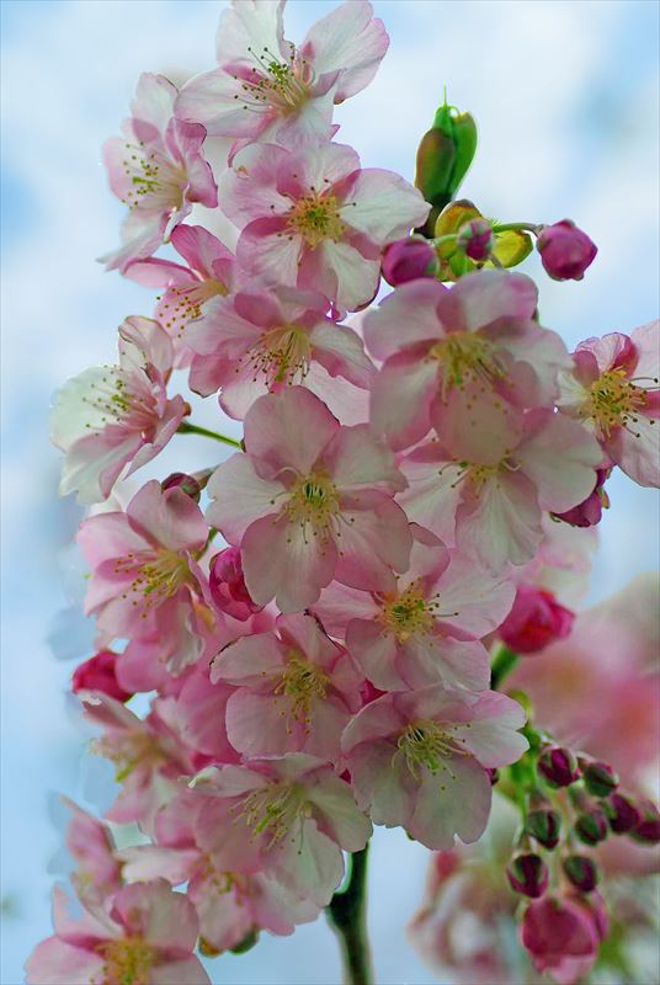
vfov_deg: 15.2
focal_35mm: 135
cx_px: 330
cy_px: 492
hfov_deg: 10.2
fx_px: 3699
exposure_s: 1/750
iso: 100
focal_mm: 90
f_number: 4
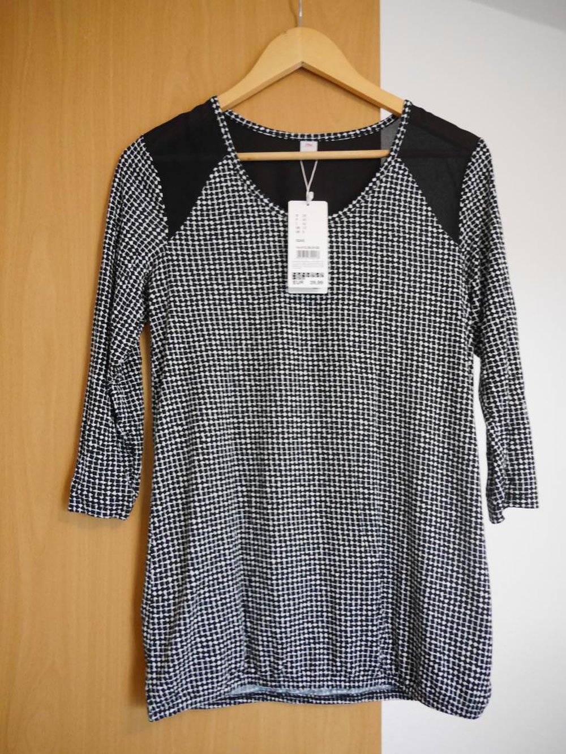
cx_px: 283
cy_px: 377
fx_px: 741
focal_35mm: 34
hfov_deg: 41.8
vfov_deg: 53.9
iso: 1600
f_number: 4
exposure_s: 1/25
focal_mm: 17
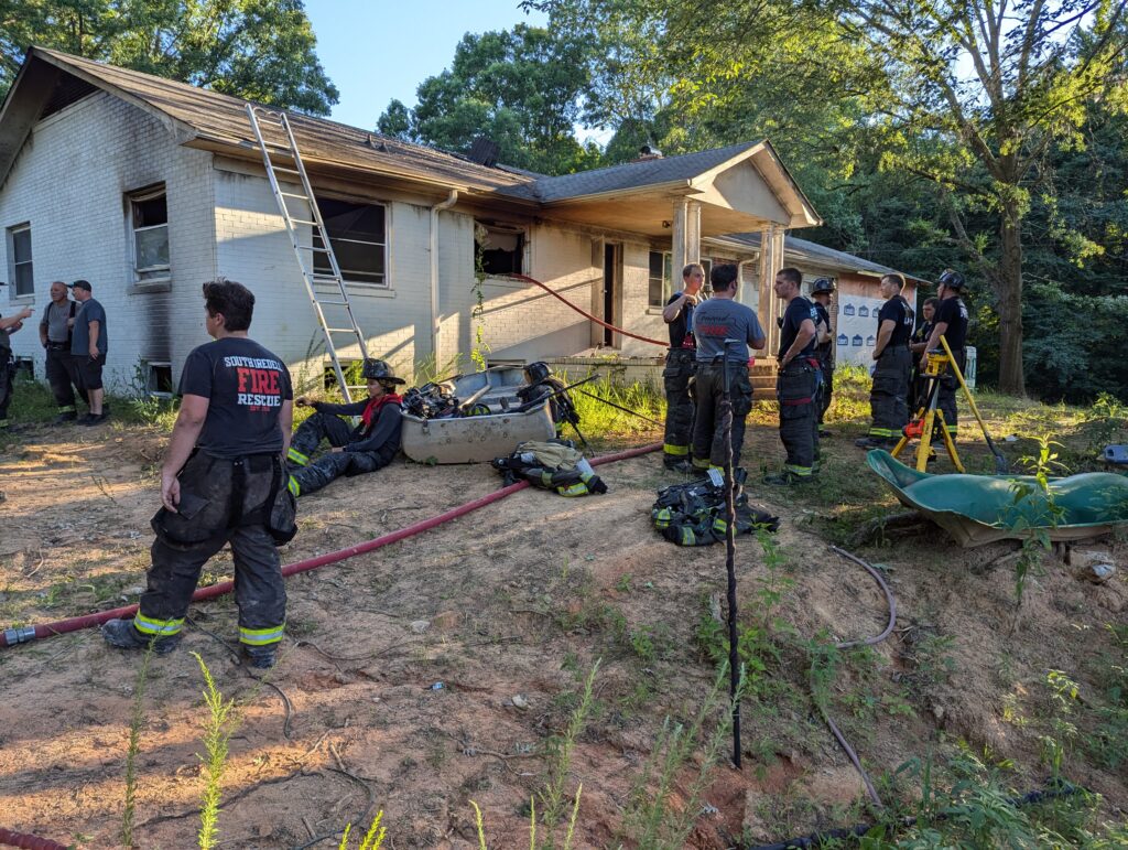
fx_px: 783
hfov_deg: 71.5
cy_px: 425
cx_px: 564
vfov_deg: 56.9
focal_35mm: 24
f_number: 1.85
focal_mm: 6.81
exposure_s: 1/412
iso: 38
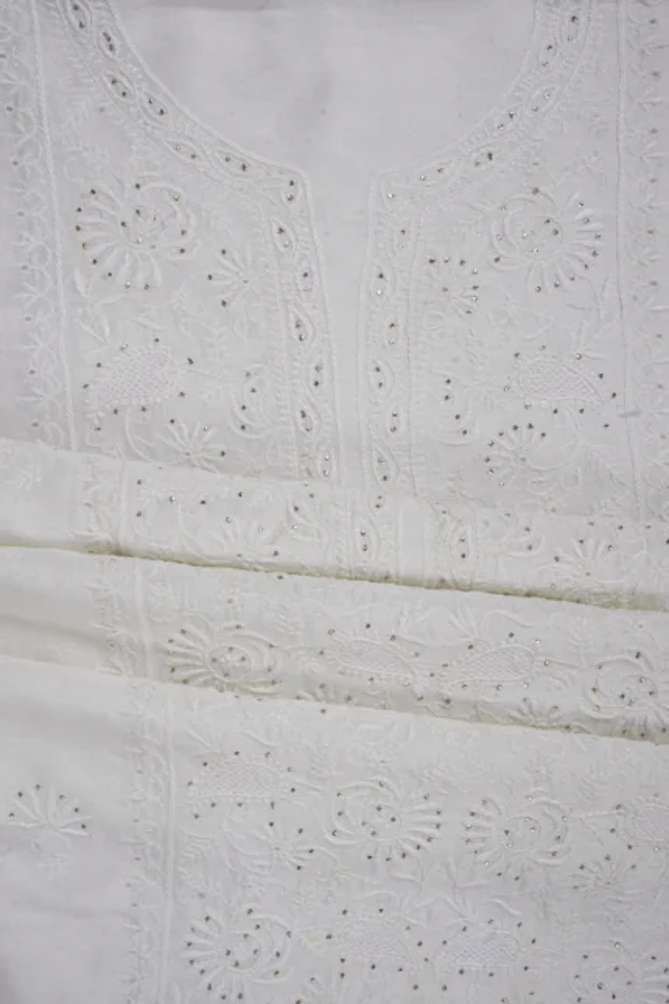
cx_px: 334
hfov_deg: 42.3
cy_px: 502
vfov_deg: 60.3
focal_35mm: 31
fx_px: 864
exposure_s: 1/125
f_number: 18
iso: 100
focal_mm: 31
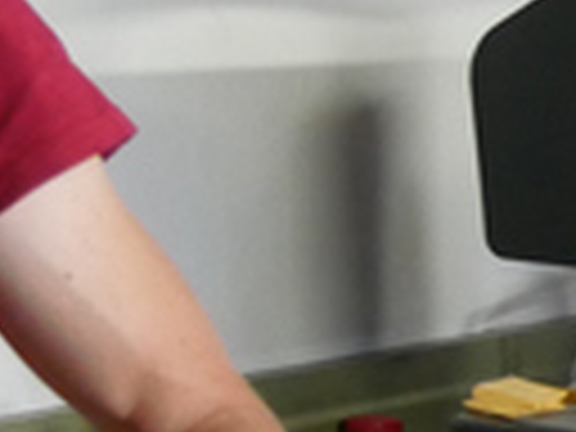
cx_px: 1494
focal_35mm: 212
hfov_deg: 8.4
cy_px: 518
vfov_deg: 7.0
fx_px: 3528
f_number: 3.7
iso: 2000
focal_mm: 17
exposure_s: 1/60
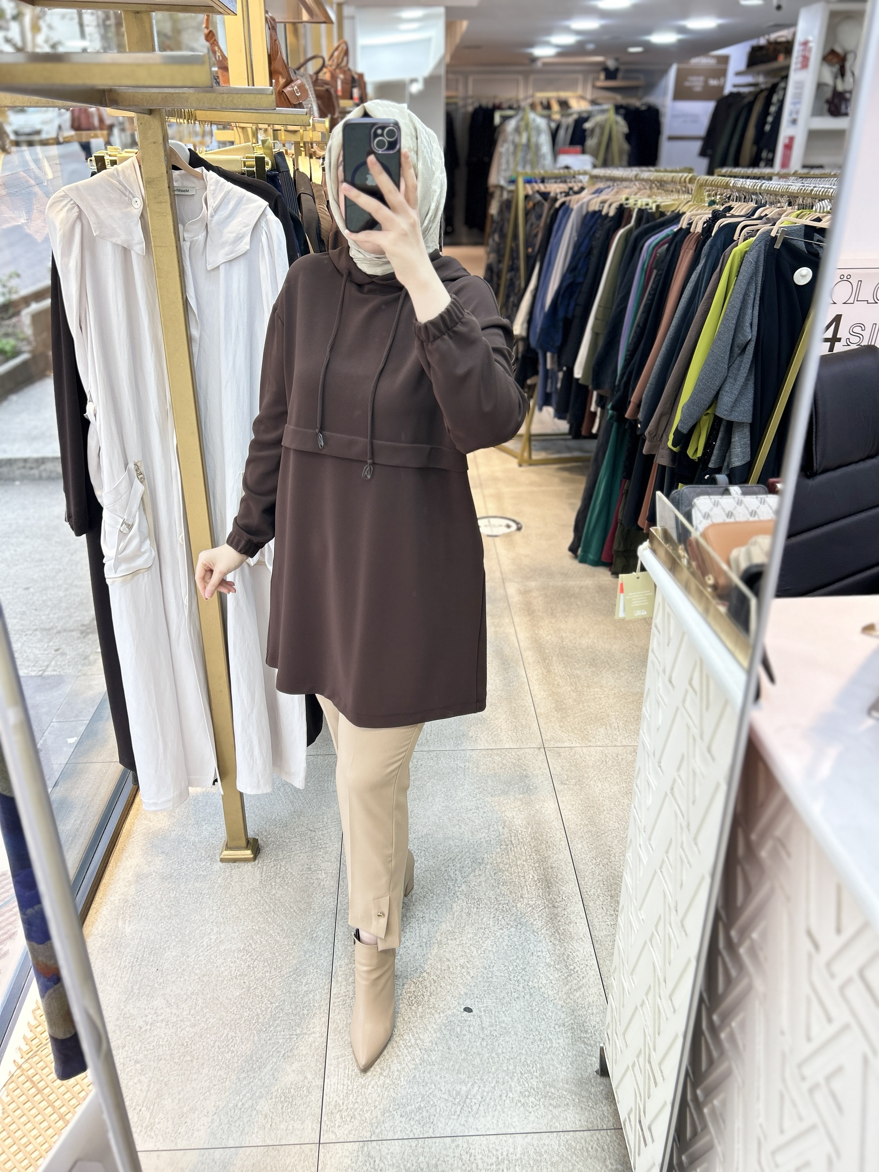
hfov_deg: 53.1
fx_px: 880
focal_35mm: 26
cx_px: 440
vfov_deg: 67.3
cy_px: 586
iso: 40
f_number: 1.5
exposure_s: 1/100
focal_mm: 5.7
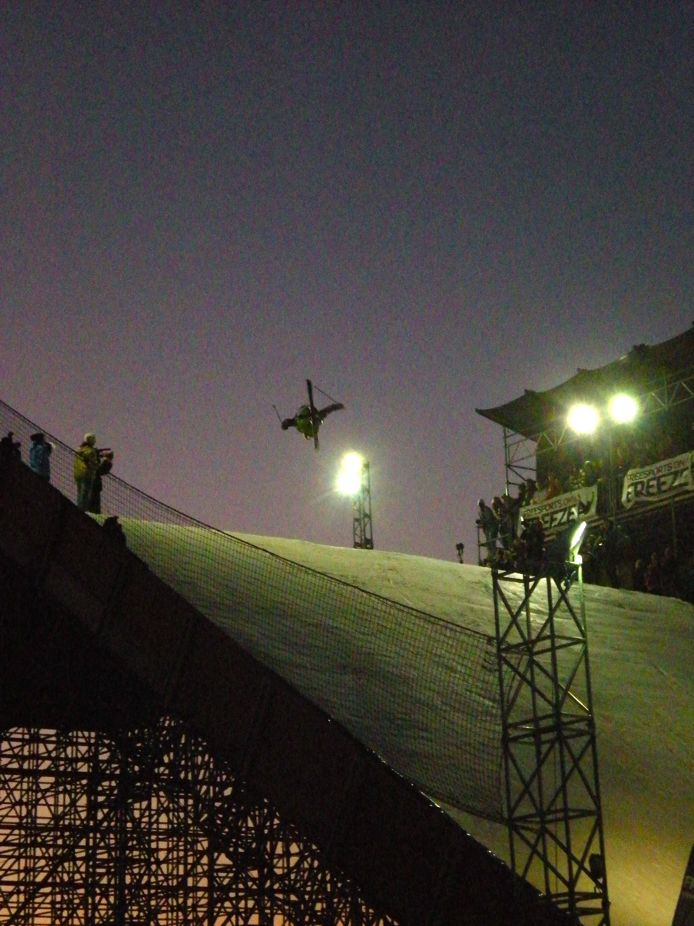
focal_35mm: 87
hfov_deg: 17.0
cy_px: 463
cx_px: 347
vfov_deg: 22.5
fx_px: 2326
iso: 800
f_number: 5.1
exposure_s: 1/125
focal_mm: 14.3
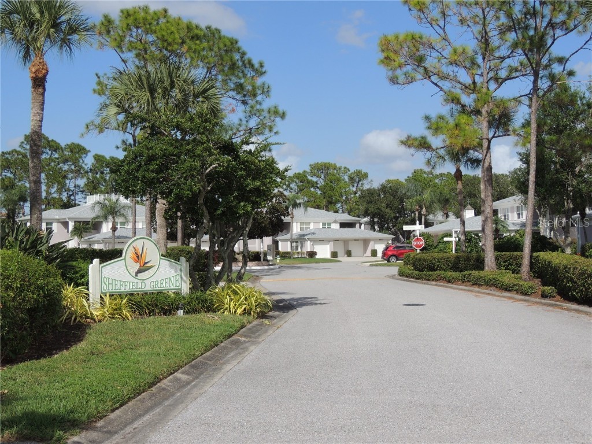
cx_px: 296
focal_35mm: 47
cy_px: 222
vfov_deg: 30.9
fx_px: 804
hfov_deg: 40.4
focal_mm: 8.3
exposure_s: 1/1250
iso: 100
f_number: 3.5
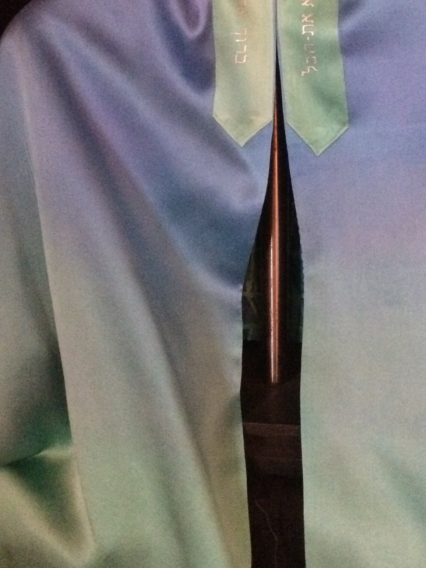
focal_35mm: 50
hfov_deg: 29.0
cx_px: 259
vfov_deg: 38.1
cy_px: 243
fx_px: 820
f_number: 2.2
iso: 640
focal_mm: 4.15
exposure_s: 1/15
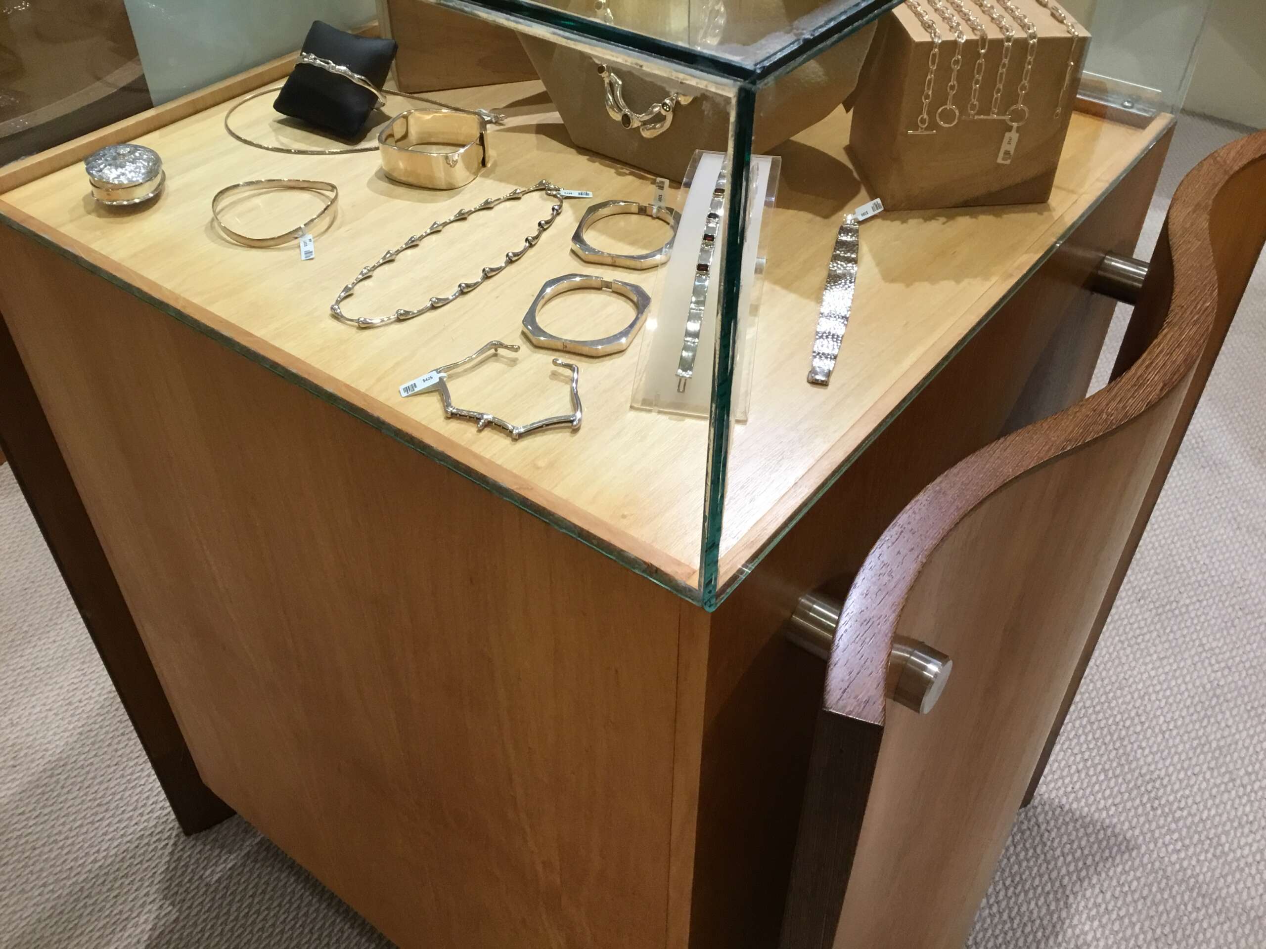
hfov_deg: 58.4
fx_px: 1134
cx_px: 633
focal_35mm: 31
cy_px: 474
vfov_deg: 45.4
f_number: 2.4
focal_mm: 3.3
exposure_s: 1/33
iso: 50
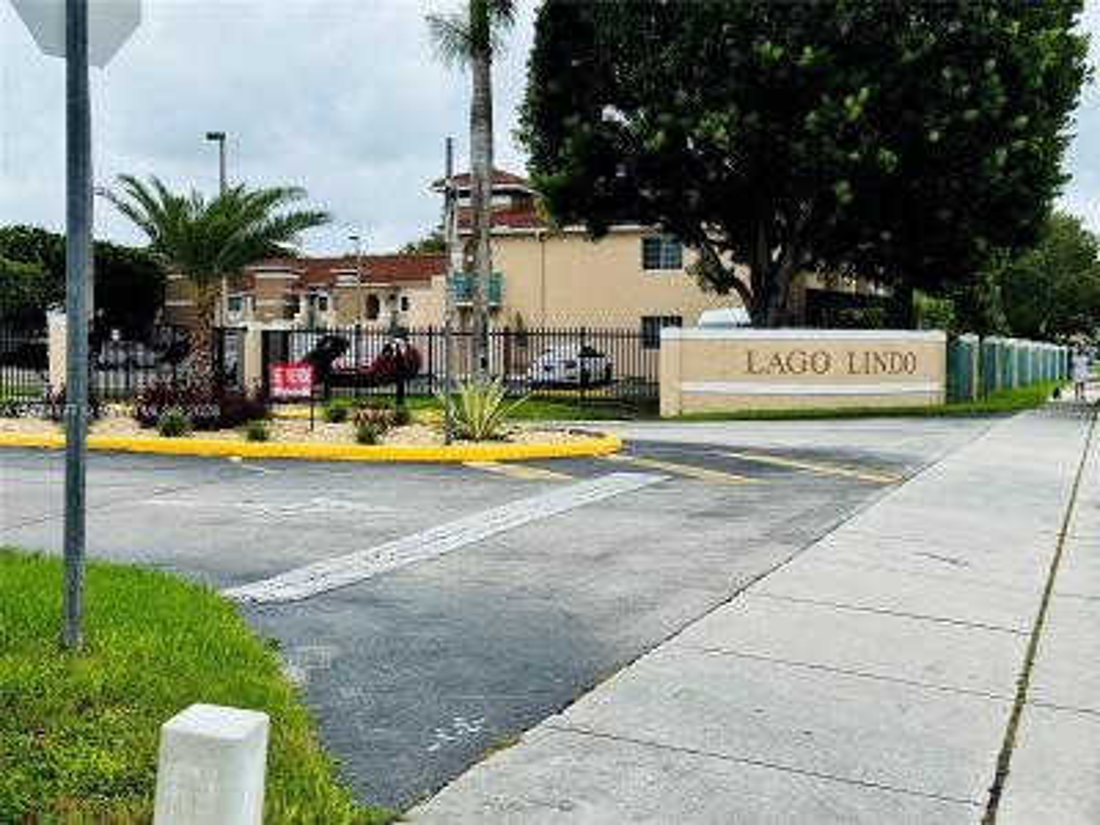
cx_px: 550
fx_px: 1525
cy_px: 412
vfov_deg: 30.3
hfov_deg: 39.7
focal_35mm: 48
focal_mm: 6.76
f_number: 1.78
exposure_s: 1/2959
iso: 64
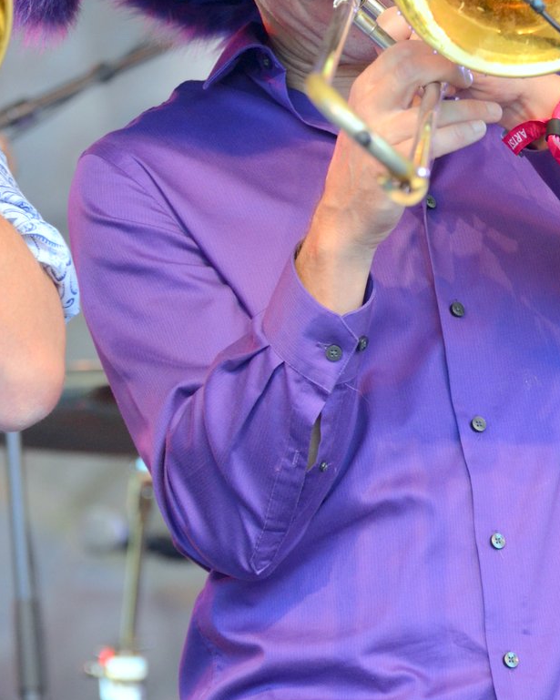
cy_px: 208
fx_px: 7496
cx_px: 346
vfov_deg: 5.3
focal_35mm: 362
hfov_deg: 4.3
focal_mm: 165
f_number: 5
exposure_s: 1/500
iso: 1250
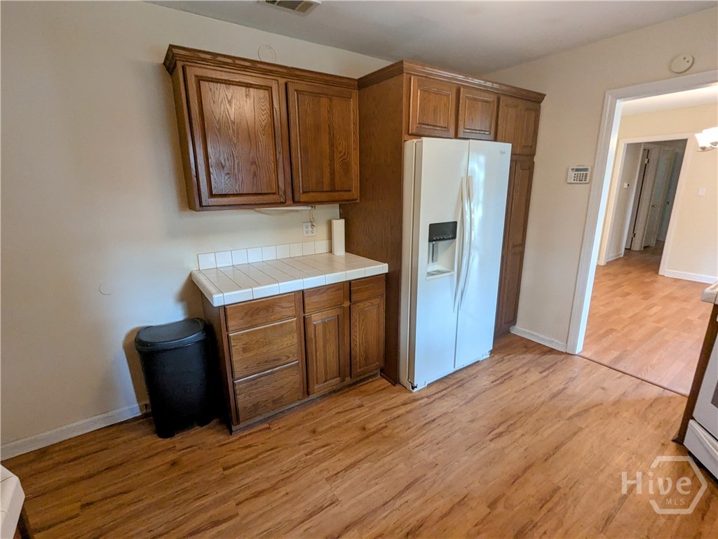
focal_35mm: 16
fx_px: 332
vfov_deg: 78.1
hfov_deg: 94.5
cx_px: 359
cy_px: 270
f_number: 2.2
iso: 310
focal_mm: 2.35
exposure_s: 1/60
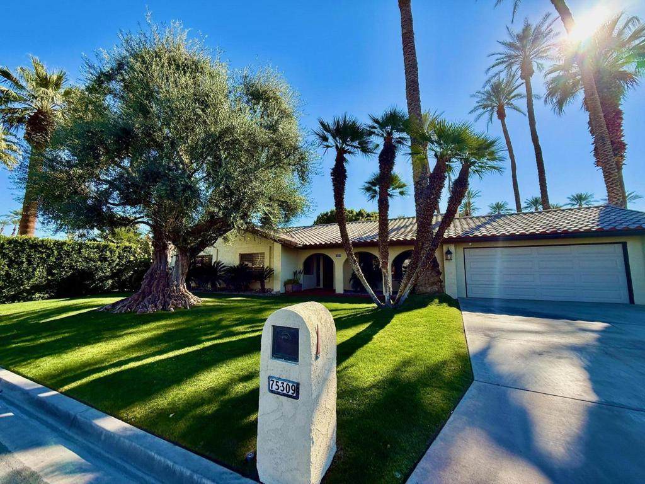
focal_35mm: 14
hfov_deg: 102.1
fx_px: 261
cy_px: 242
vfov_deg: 85.7
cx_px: 322
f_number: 2.2
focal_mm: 2.22
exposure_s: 1/841
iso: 64
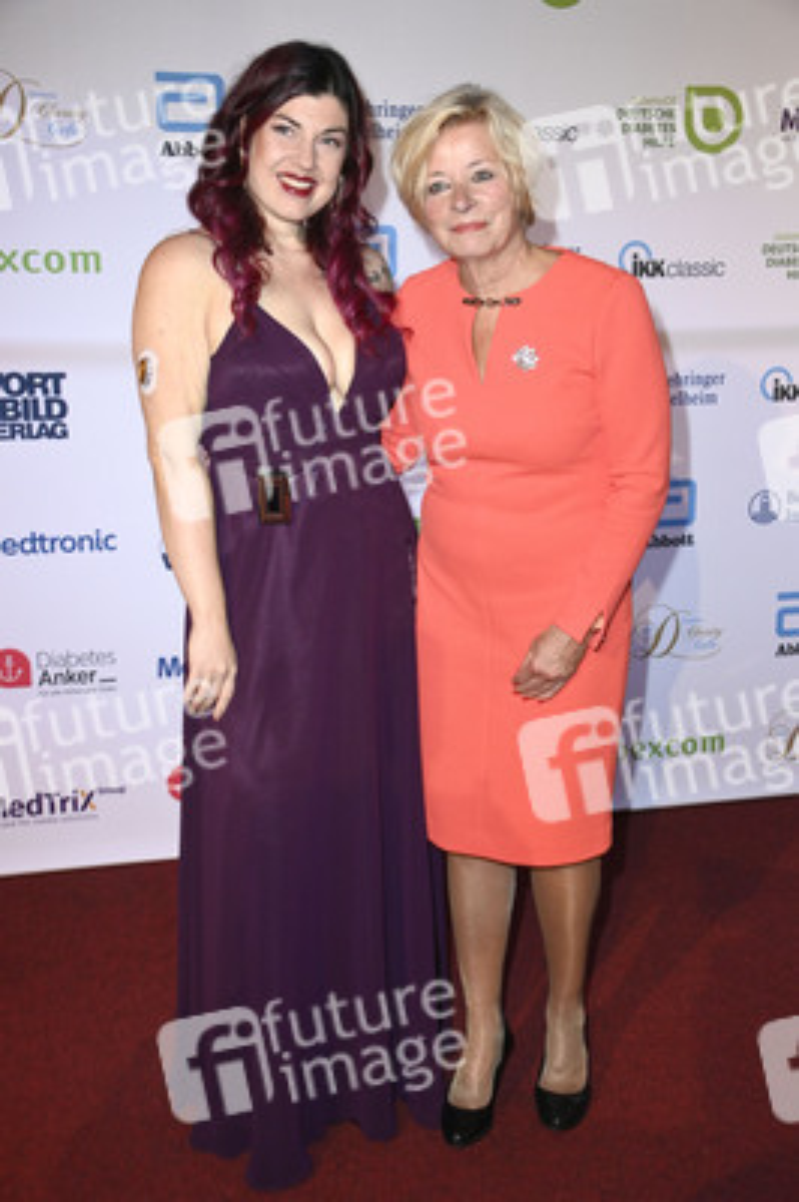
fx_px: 1601
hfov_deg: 28.0
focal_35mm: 48
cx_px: 400
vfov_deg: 41.1
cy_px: 601
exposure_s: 1/160
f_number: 5.6
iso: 3200
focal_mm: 48
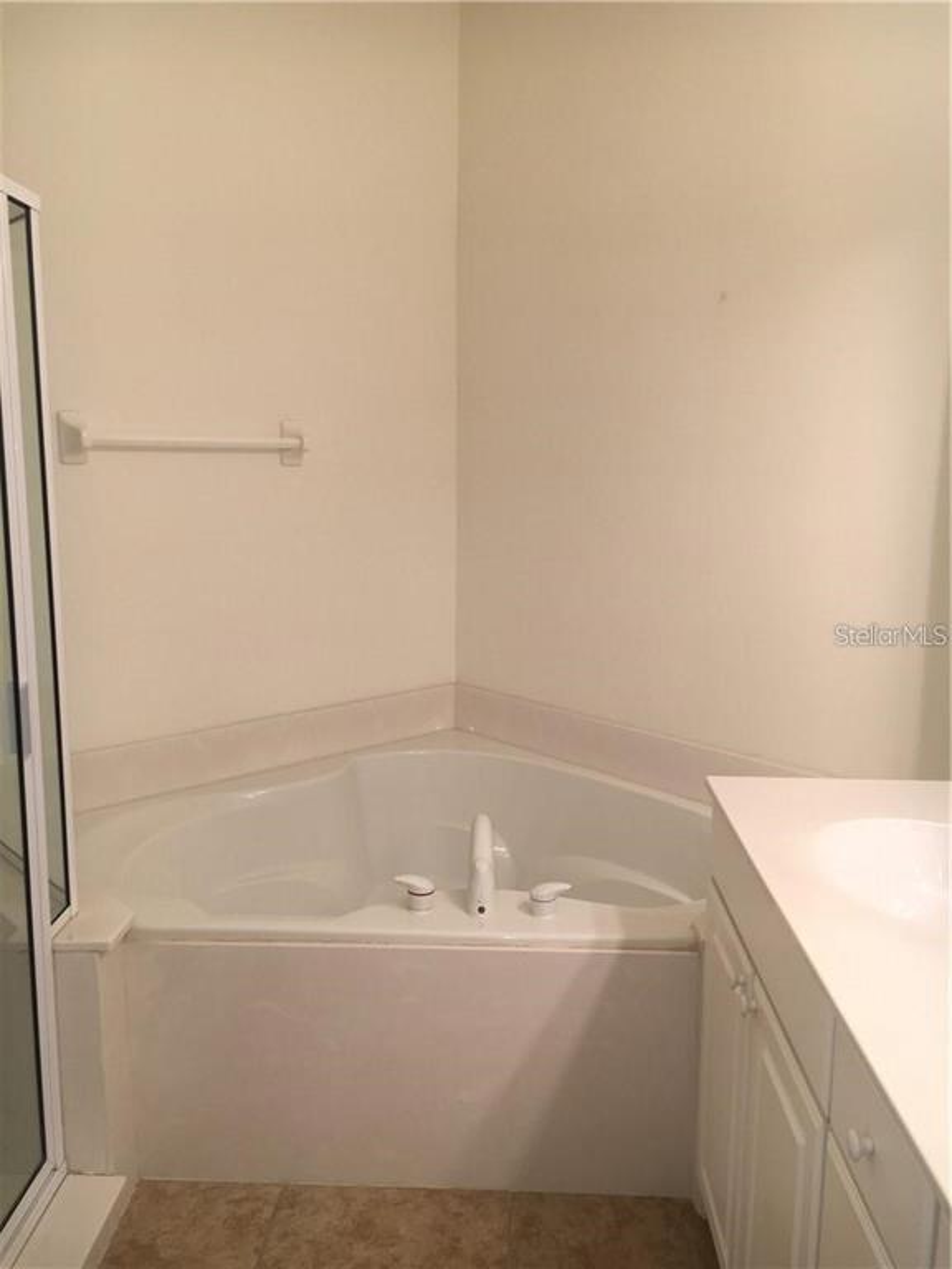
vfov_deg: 61.7
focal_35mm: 29
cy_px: 634
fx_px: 1063
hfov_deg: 48.2
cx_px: 476
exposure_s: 1/30
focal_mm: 4.15
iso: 25
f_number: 2.2
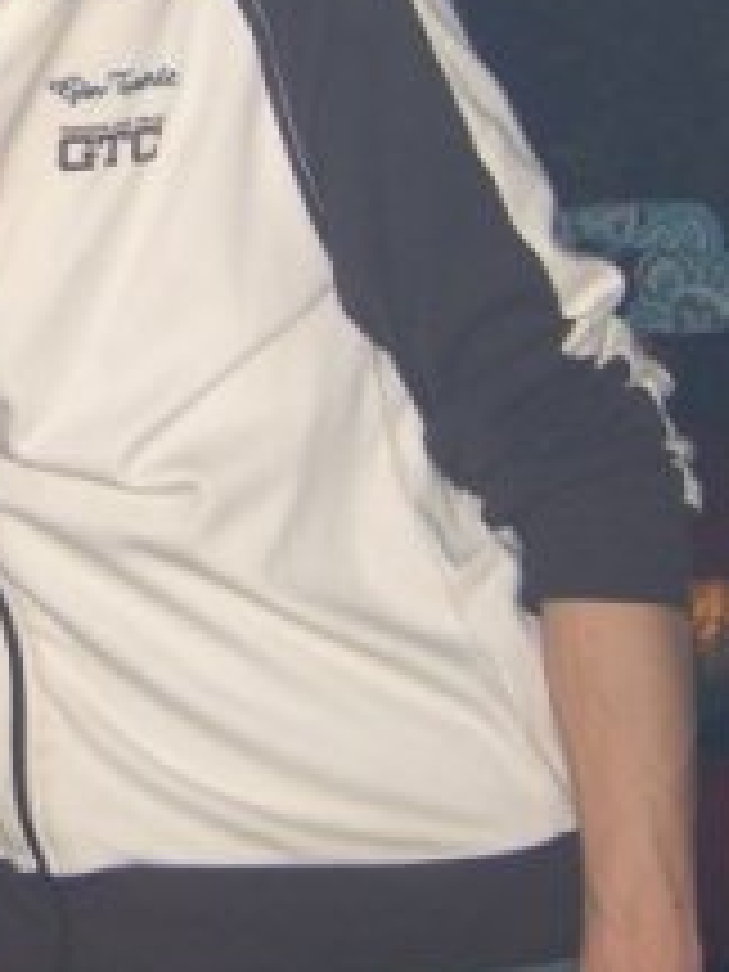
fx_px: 3594
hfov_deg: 11.4
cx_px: -153
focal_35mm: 128
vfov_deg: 15.3
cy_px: 158
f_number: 3.1
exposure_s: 1/60
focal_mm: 9.5
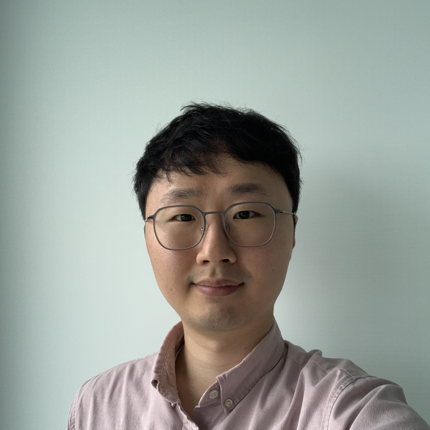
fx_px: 534
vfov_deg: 43.5
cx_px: 215
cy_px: 268
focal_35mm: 38
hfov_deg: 43.9
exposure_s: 1/121
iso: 40
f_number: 2.2
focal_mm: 2.87
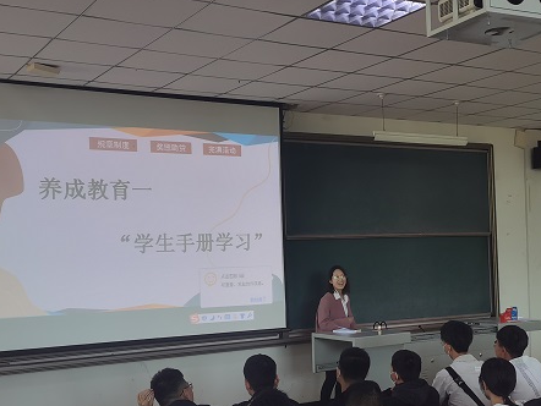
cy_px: 257
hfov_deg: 34.7
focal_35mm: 55
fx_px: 860
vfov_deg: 26.5
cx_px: 340
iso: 100
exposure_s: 1/100
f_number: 1.8
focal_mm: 5.58
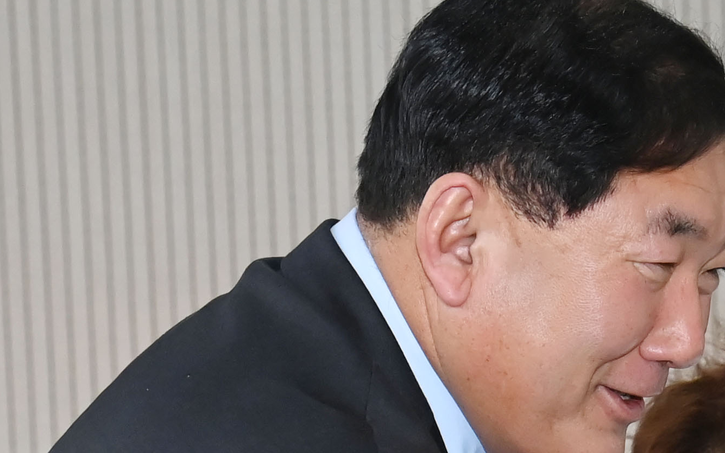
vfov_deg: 5.9
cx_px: 911
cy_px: 731
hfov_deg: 9.3
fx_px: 4368
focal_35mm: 221
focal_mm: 52
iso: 3200
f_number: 6.3
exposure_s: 1/250
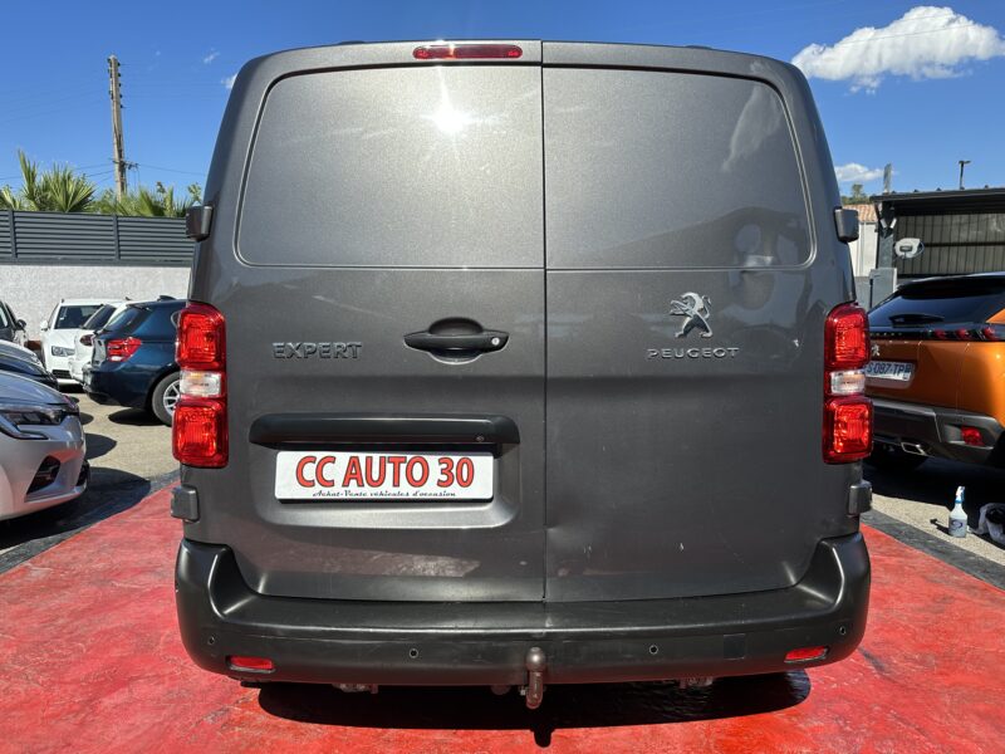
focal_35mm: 24
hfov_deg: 71.6
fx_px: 697
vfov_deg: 56.8
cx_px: 502
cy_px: 377
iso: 80
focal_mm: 6.86
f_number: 1.78
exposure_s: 1/3717
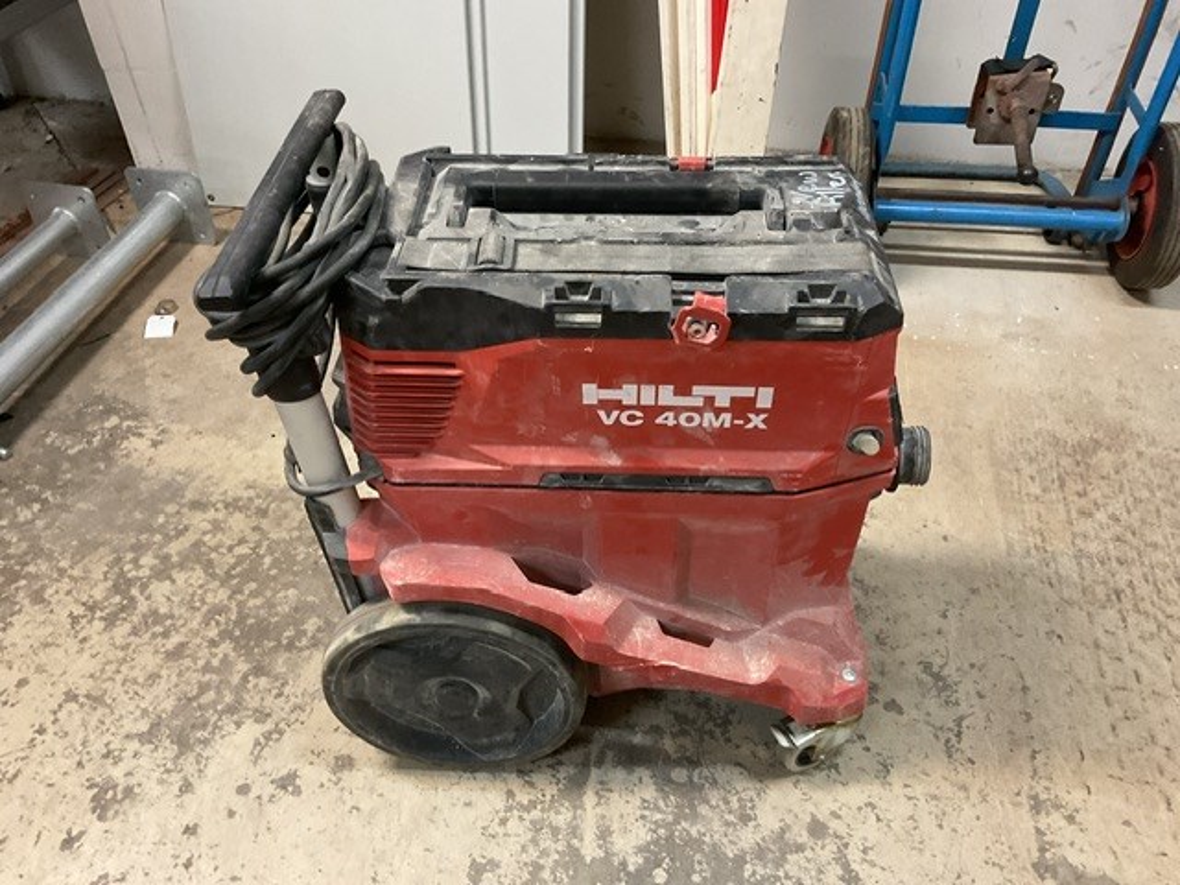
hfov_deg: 61.7
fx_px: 989
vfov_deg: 48.2
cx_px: 590
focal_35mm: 29
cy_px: 442
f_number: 1.8
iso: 250
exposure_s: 1/50
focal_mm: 3
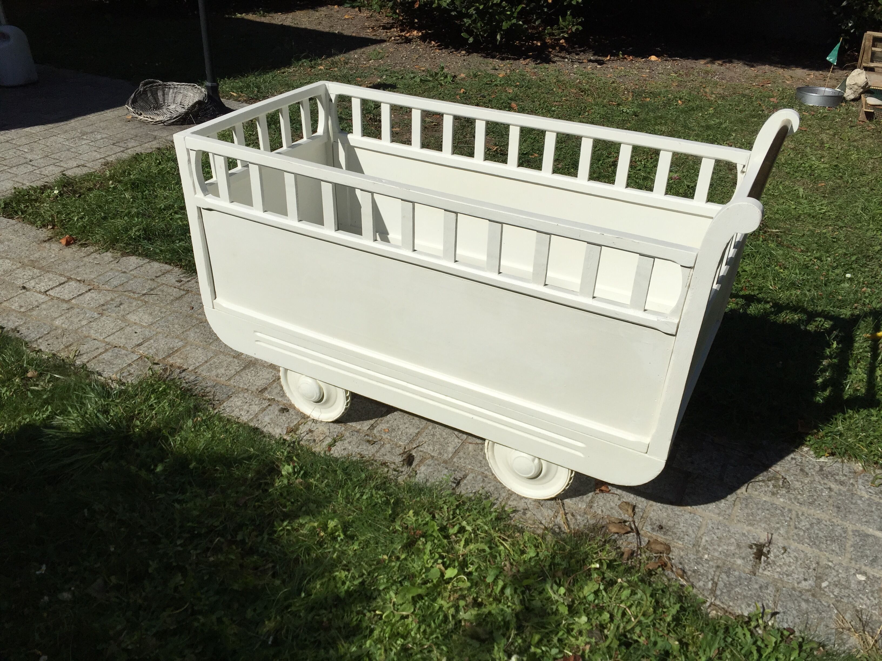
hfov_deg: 61.7
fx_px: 739
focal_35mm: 29
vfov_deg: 48.2
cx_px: 441
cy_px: 330
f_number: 2.2
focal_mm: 4.15
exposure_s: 1/6623
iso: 32
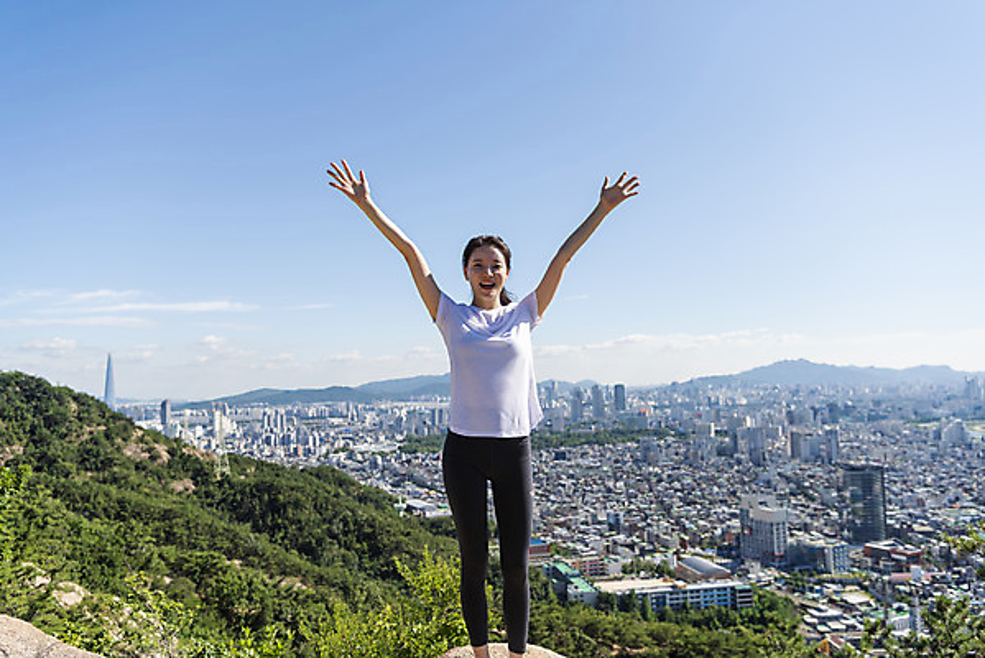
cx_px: 492
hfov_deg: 61.9
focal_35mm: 30
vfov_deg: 43.7
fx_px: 821
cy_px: 329
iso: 250
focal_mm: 30
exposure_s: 1/3200
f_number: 4
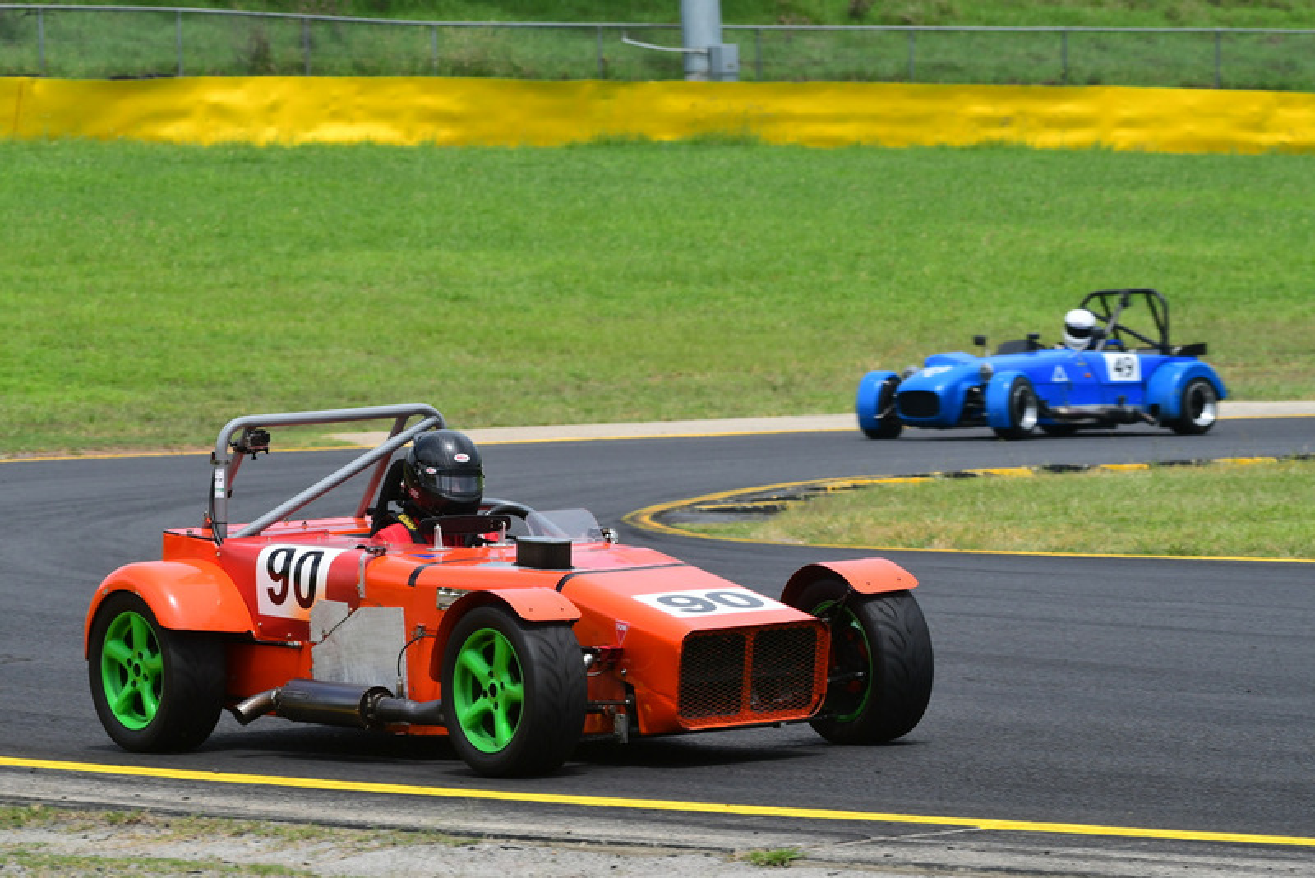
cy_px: 439
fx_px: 10962
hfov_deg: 6.9
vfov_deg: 4.6
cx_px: 658
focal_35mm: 300
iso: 400
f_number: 11
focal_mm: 200
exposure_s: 1/640
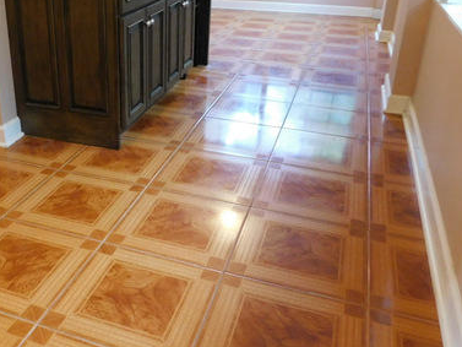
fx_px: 521
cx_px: 125
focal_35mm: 39
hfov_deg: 46.4
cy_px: 132
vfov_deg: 36.6
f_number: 3
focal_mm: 4
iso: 400
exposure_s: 1/15
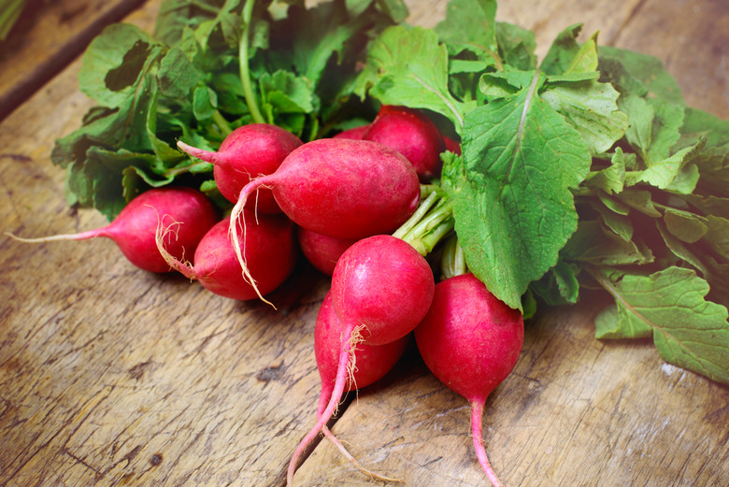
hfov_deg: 39.6
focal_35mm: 50
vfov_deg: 27.0
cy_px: 244
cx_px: 364
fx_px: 1013
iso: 100
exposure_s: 1/100
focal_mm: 50
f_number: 9
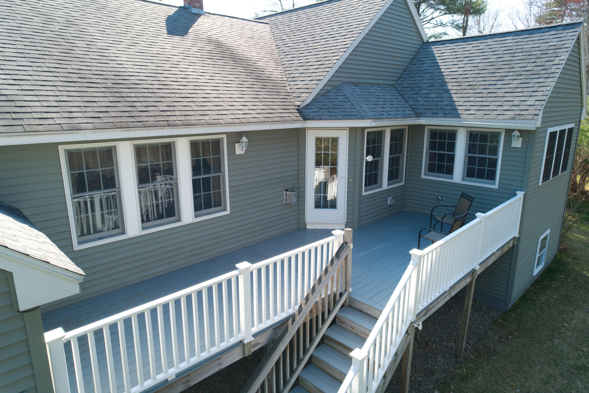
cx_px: 294
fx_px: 360
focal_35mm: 22
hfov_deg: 78.6
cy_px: 196
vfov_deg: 57.2
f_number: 2.8
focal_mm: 8.4
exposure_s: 1/1250
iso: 140
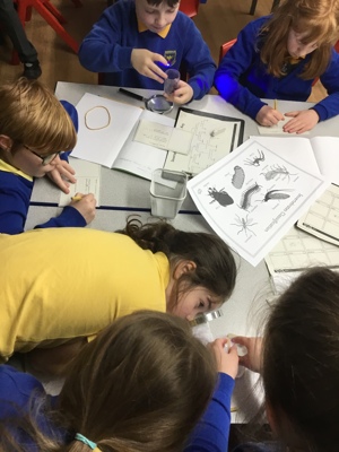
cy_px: 226
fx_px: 405
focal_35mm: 31
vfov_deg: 58.4
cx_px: 170
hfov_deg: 45.4
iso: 40
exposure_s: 1/33
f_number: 2.4
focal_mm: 3.3
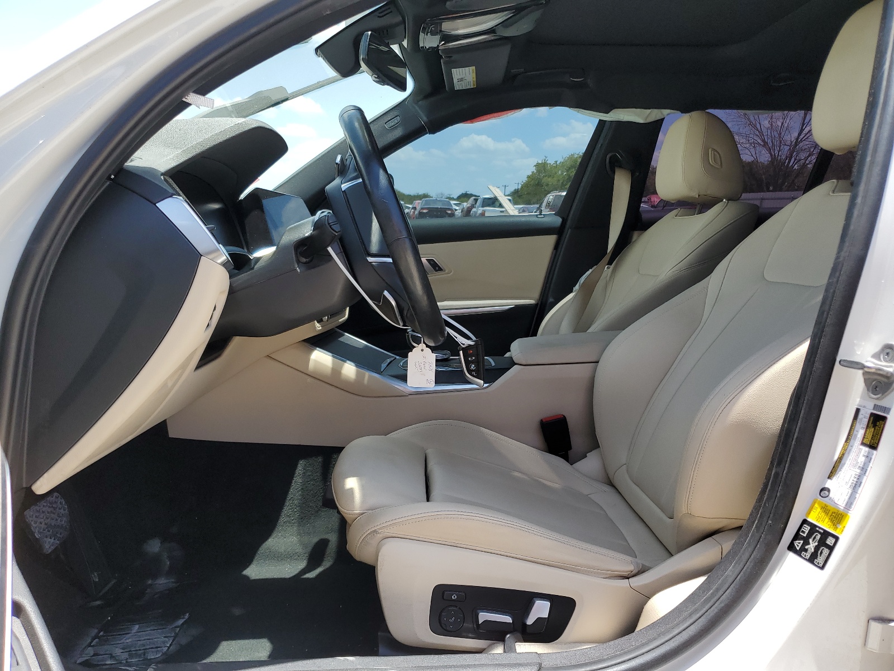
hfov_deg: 67.3
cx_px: 447
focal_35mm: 26
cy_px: 336
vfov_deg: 53.1
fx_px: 671
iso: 50
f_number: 1.5
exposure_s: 1/1000
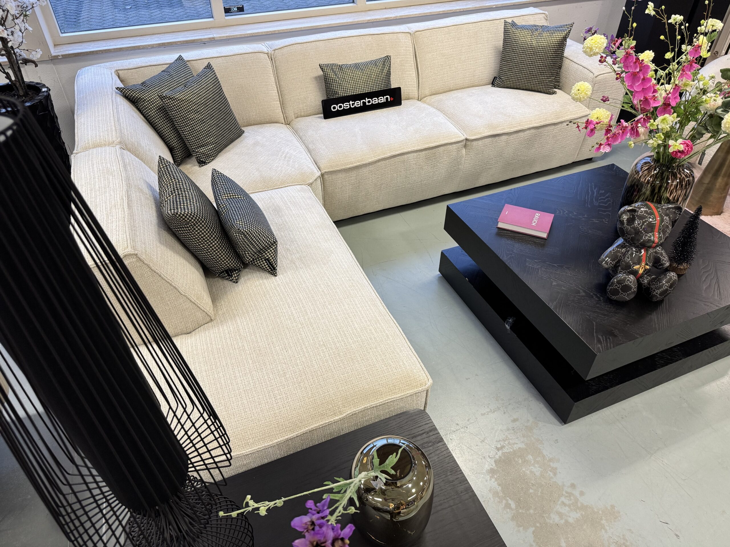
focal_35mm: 24
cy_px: 274
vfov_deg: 56.8
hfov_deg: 71.6
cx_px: 365
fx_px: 506
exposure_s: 1/100
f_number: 1.78
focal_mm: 6.76
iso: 160
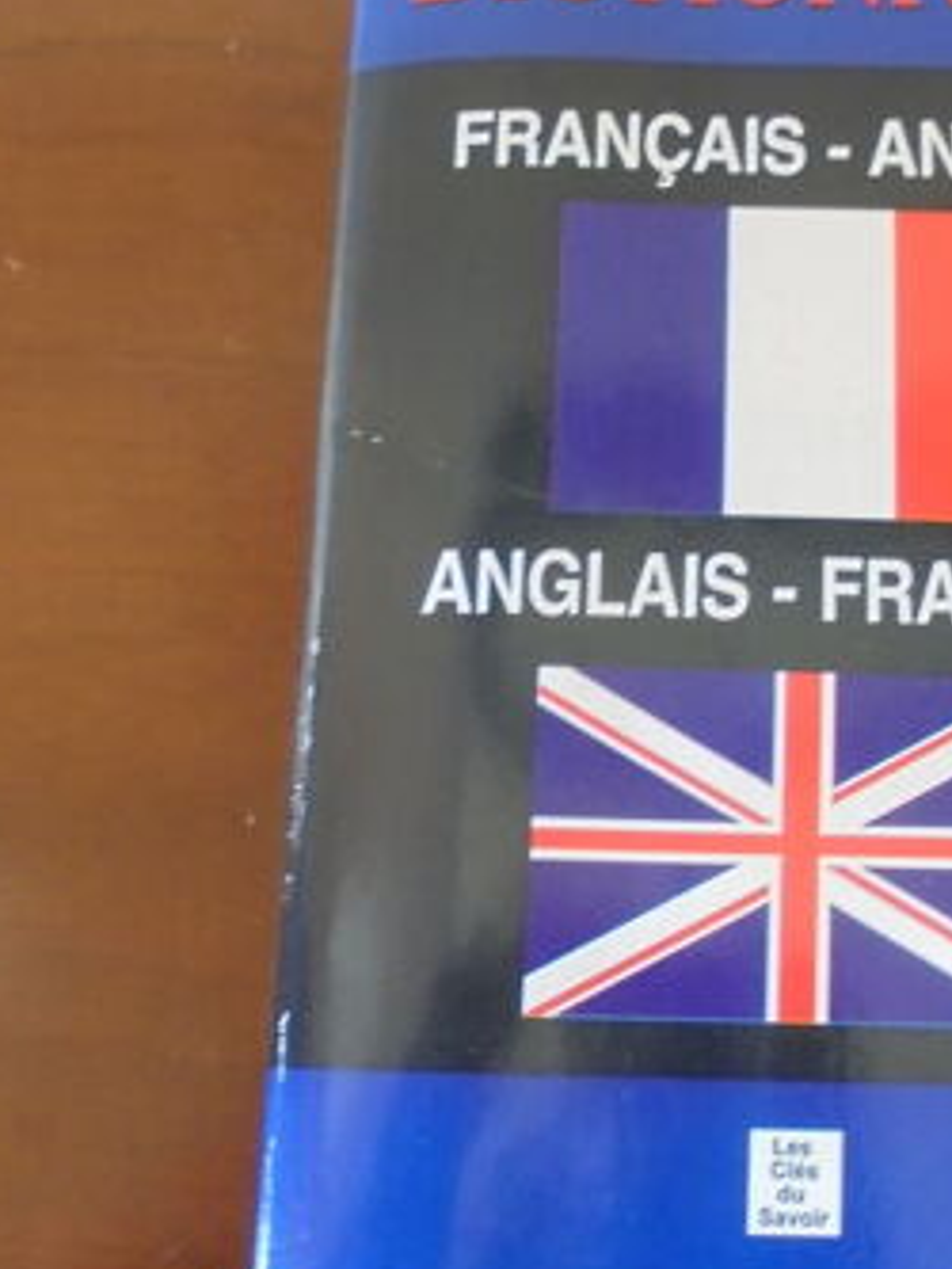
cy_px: 686
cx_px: 743
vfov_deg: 38.1
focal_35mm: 50
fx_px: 1832
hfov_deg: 28.6
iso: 400
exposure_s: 1/30
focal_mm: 4.6
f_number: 3.5
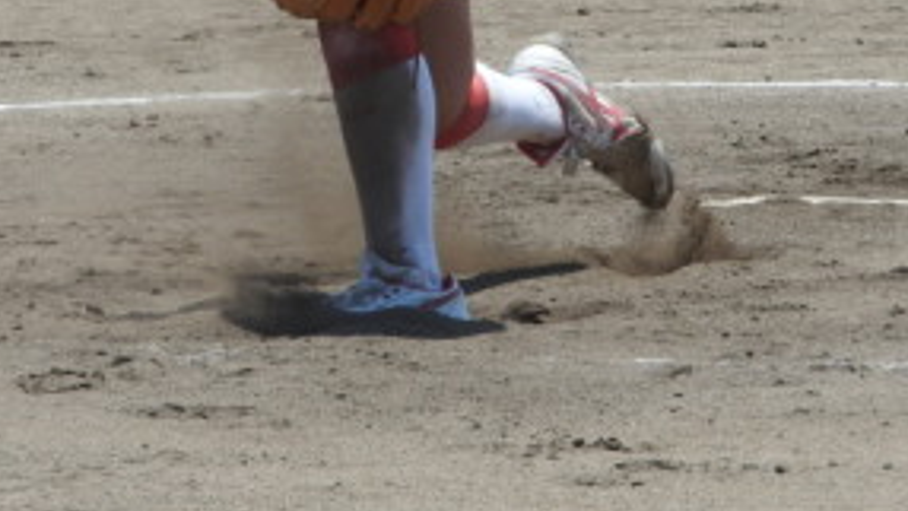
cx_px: 343
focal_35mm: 572
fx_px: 13774
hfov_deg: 3.8
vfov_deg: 2.1
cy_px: -187
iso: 100
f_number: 5.5
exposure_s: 1/500
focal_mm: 44.8
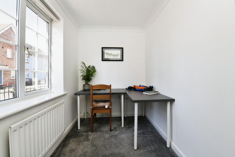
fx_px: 91
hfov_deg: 104.2
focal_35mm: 14
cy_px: 78
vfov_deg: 81.2
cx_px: 118
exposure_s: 1/125
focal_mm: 14
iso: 800
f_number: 10
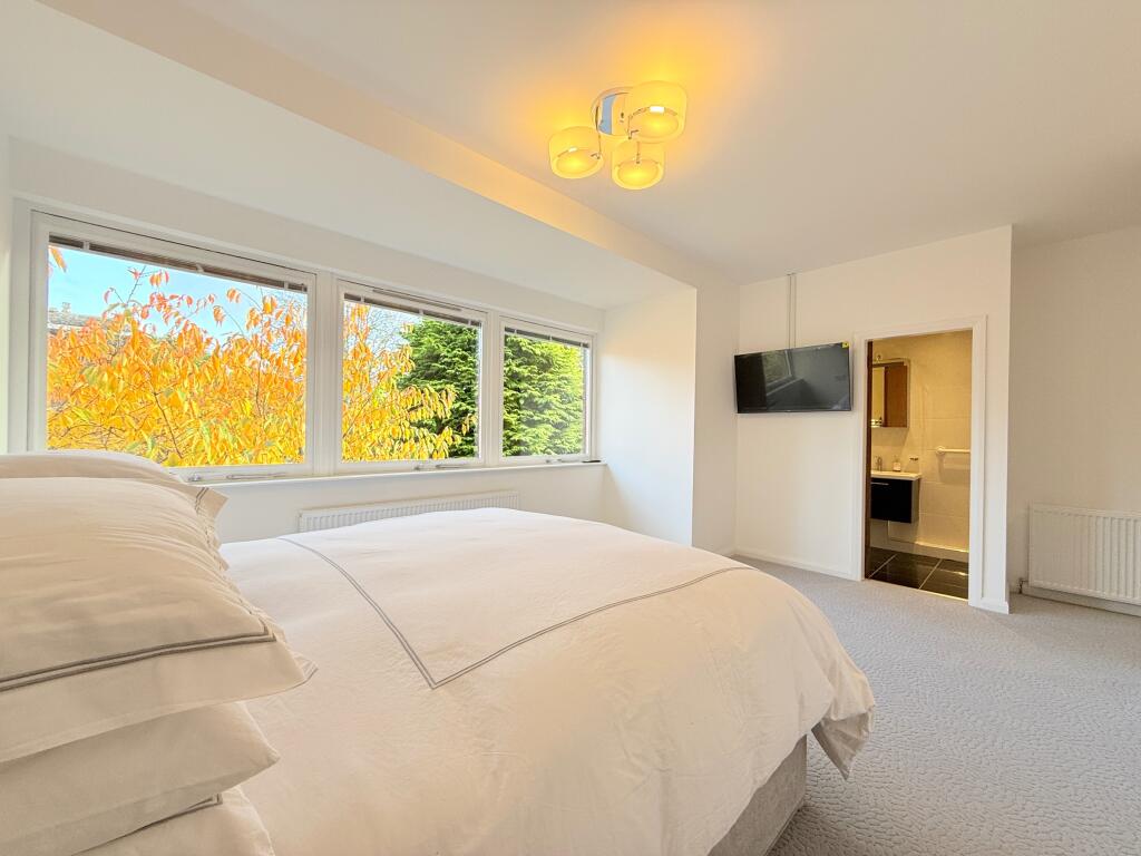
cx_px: 570
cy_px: 428
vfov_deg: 85.7
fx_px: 461
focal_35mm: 14
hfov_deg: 102.1
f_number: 2.2
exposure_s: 1/100
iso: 64
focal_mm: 2.22
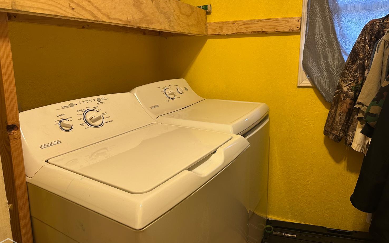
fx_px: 276
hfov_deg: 70.4
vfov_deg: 47.6
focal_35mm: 26
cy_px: 114
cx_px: 193
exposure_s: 1/60
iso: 200
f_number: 1.78
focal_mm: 6.86
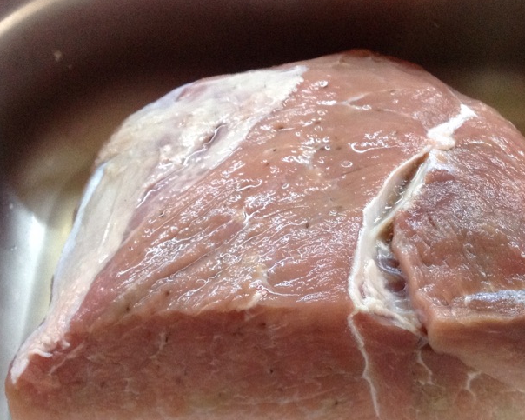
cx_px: 324
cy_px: 305
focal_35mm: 55
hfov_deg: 34.0
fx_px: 854
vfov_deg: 27.3
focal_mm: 4.28
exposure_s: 1/15
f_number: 2.4
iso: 250
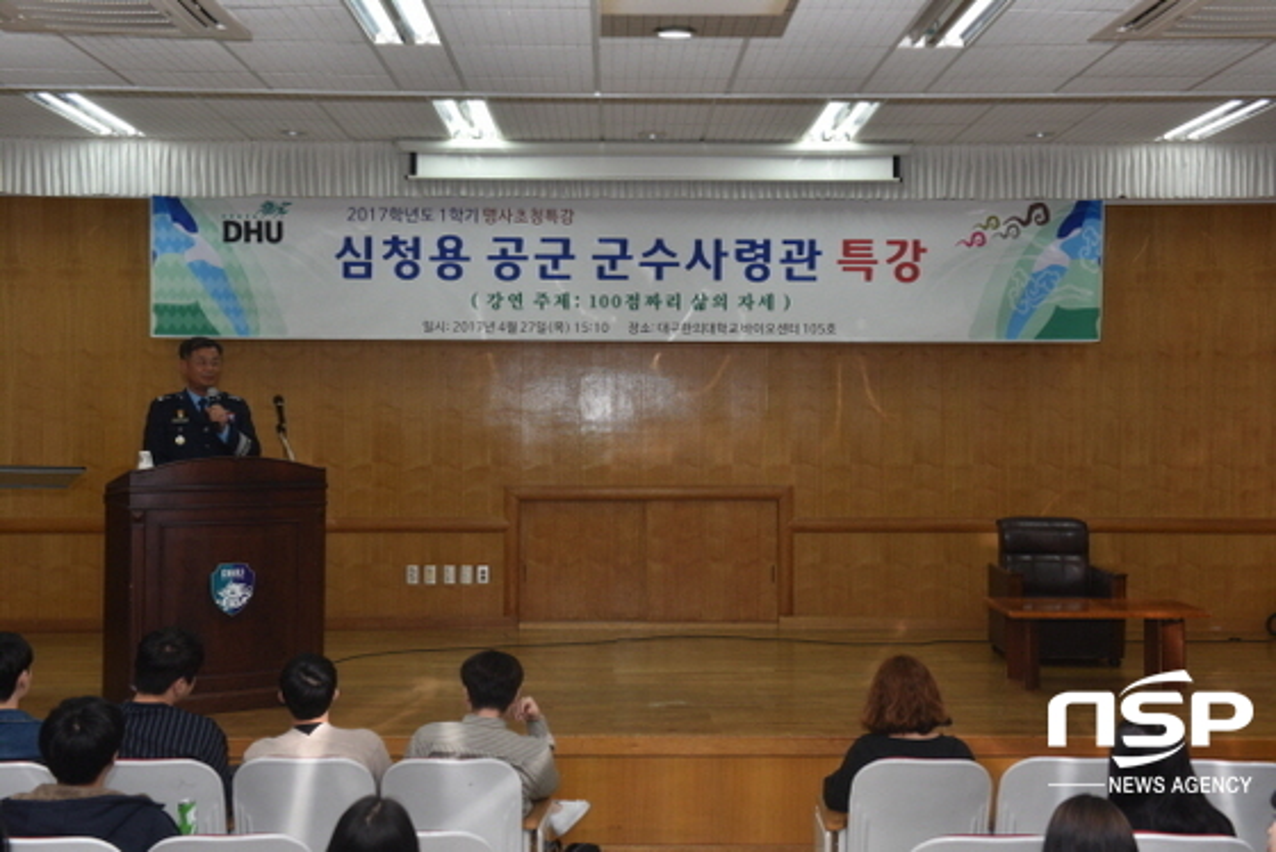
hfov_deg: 43.6
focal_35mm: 45
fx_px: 1596
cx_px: 638
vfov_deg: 29.9
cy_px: 426
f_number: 5
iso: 250
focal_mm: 45
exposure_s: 1/60
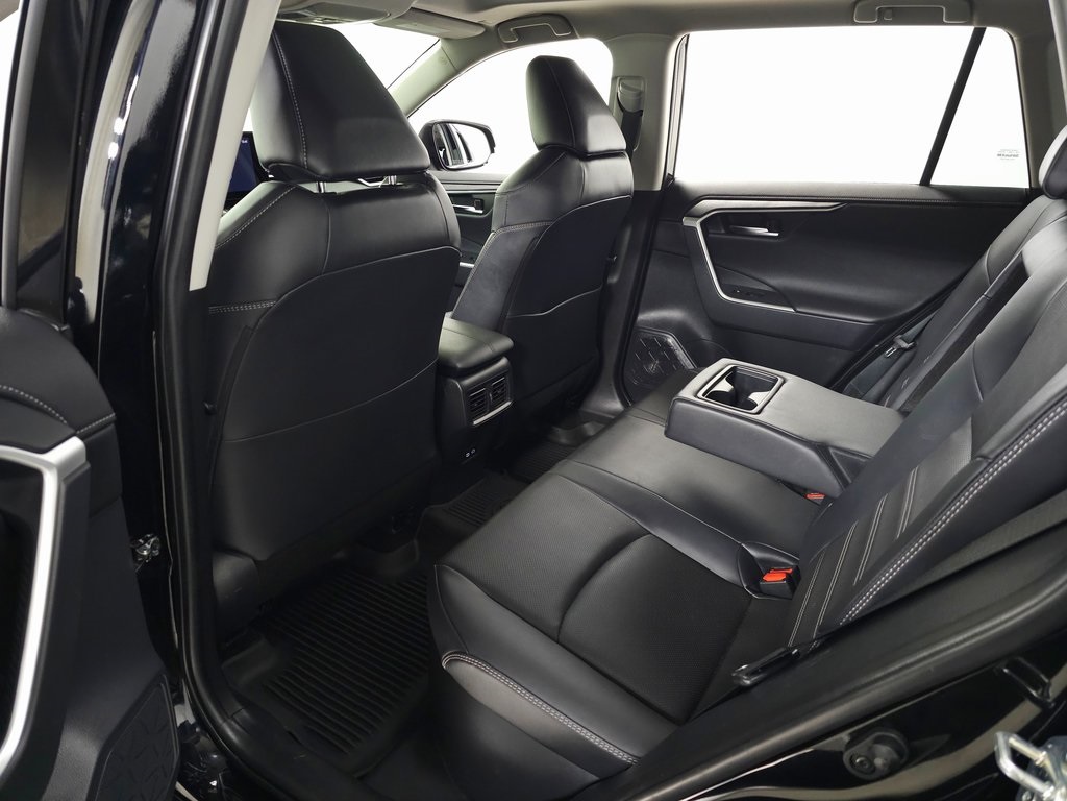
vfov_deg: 58.9
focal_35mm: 23
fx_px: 709
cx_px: 534
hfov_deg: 73.9
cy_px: 400
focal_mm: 6.3
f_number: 1.7
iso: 320
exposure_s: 1/60
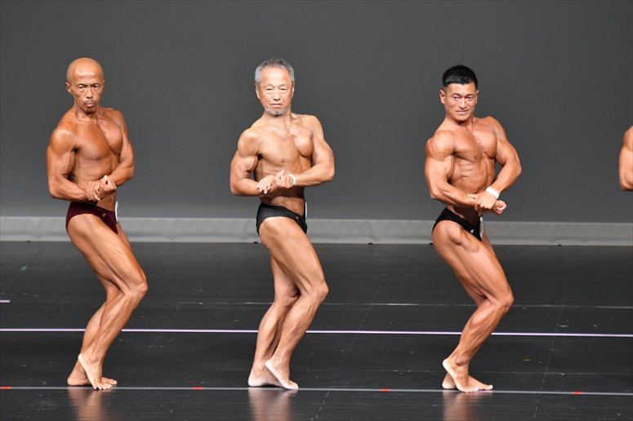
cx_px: 316
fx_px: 6591
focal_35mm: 375
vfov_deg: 3.7
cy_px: 210
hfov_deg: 5.5
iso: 5000
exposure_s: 1/400
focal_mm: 250
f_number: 5.6
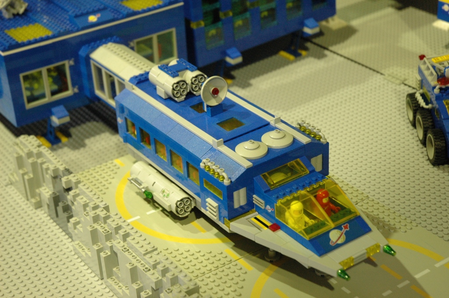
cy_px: 149
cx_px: 224
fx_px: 897
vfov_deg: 18.9
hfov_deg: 28.1
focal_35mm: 72
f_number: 4.5
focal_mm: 48
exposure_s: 1/13
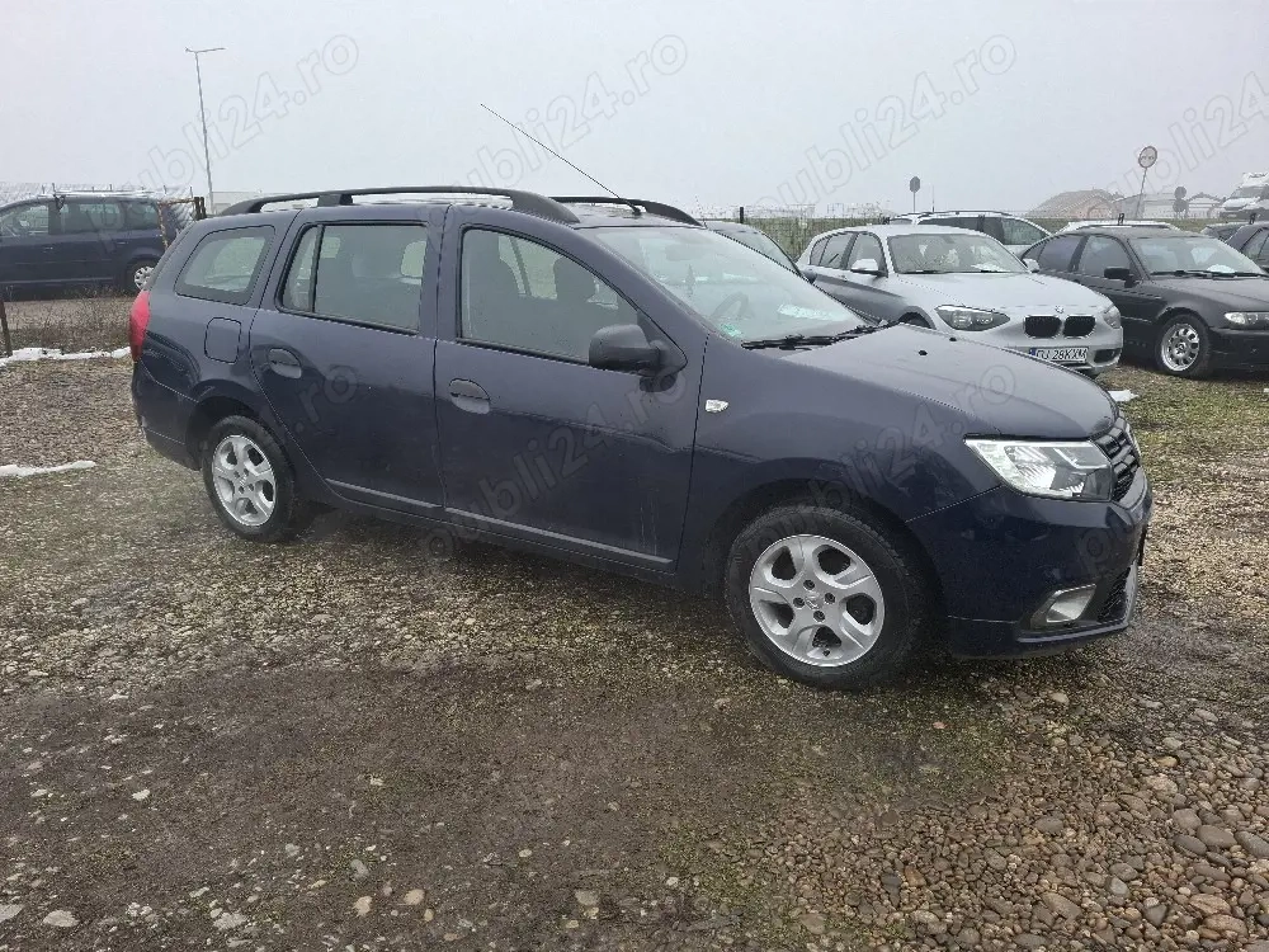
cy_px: 476
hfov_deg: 73.9
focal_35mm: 23
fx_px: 843
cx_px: 634
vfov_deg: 58.9
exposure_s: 1/625
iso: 50
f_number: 1.8
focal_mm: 5.54
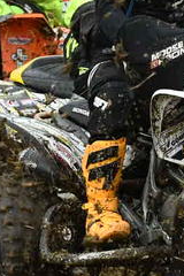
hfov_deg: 2.3
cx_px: 274
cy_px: 110
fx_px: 4584
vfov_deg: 3.4
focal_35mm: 598
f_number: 5.6
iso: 1250
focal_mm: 98
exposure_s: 1/1250
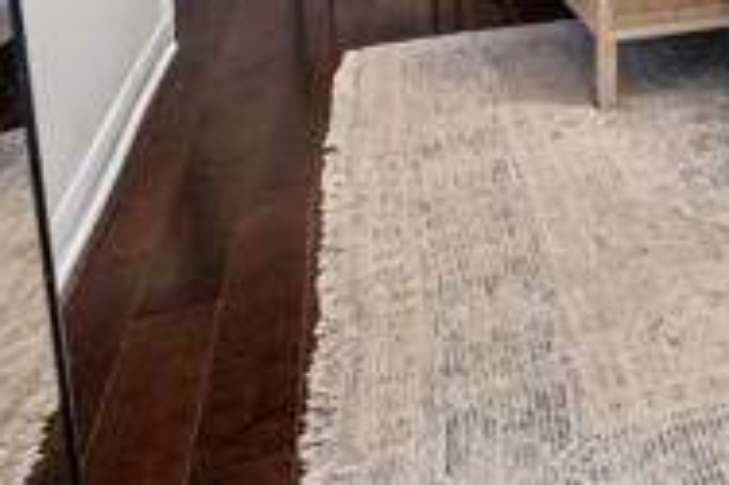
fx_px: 1208
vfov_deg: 18.8
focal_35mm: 60
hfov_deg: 27.7
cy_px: -320
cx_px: 958
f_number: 9
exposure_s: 1/5
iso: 250
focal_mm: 17.5
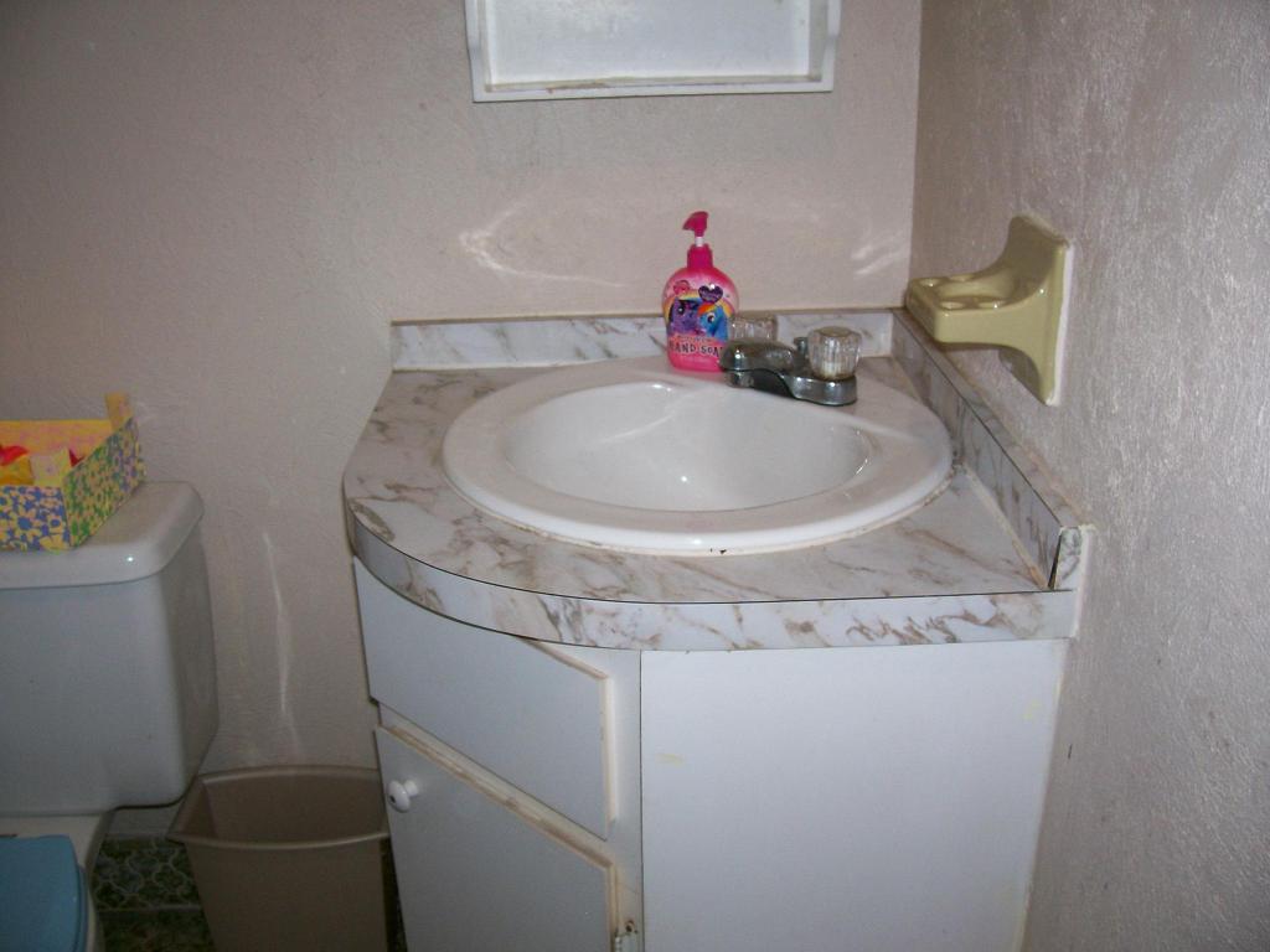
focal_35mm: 34
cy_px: 476
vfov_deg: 41.8
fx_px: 1247
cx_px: 635
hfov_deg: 54.0
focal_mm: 5.6
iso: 80
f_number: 2.7
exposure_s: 1/64
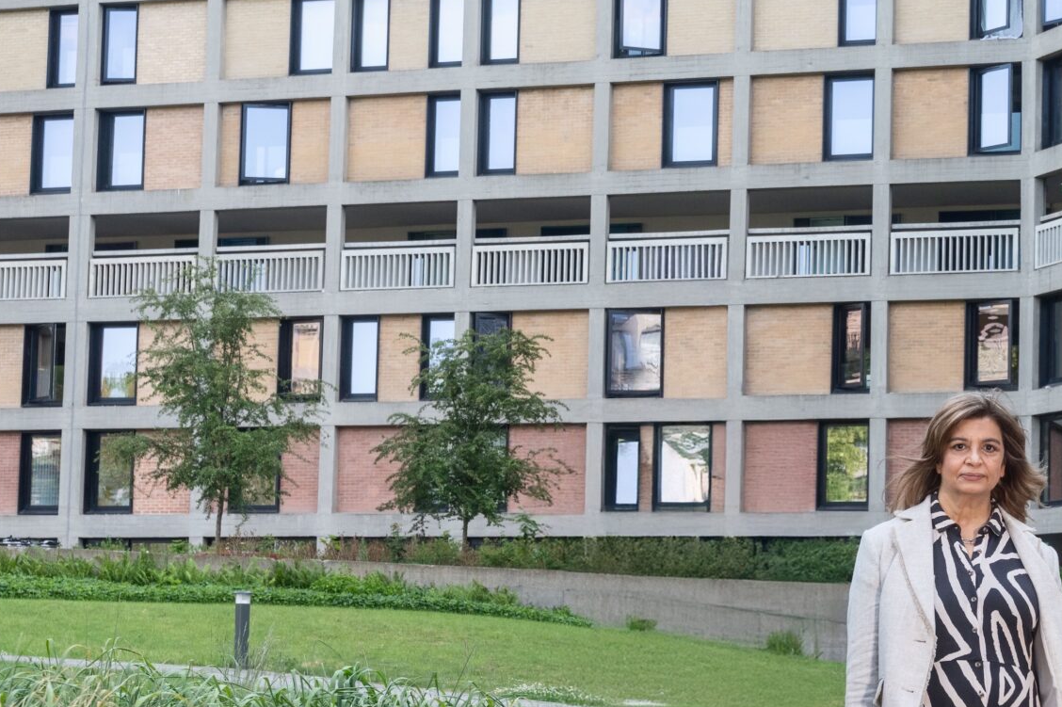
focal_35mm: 86
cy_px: 509
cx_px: 905
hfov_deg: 23.3
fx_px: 2524
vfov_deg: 15.9
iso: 500
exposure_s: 1/400
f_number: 5.6
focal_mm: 37.7
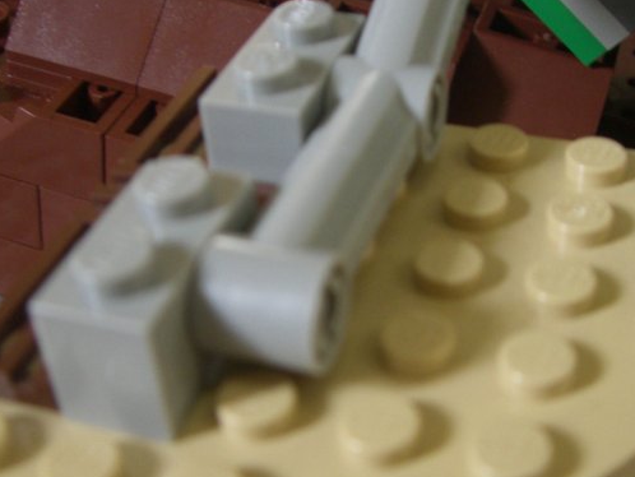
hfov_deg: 31.6
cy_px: 297
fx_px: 1120
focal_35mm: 61
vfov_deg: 24.0
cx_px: 380
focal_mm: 6.2
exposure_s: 1/10
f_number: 2.7
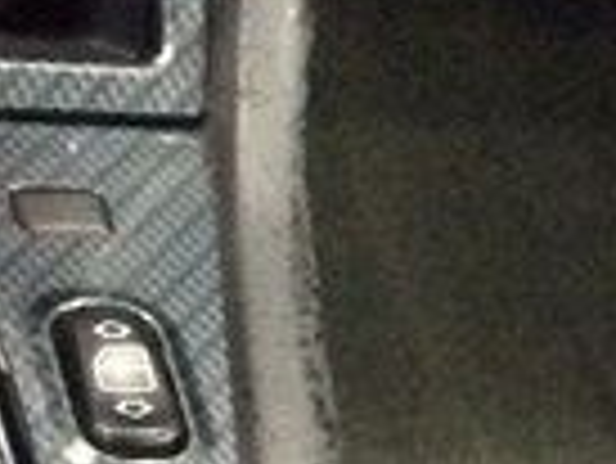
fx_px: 2654
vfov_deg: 9.6
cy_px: 725
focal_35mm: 149
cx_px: 270
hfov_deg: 13.2
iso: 400
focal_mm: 3.3
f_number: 2.4
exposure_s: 1/15
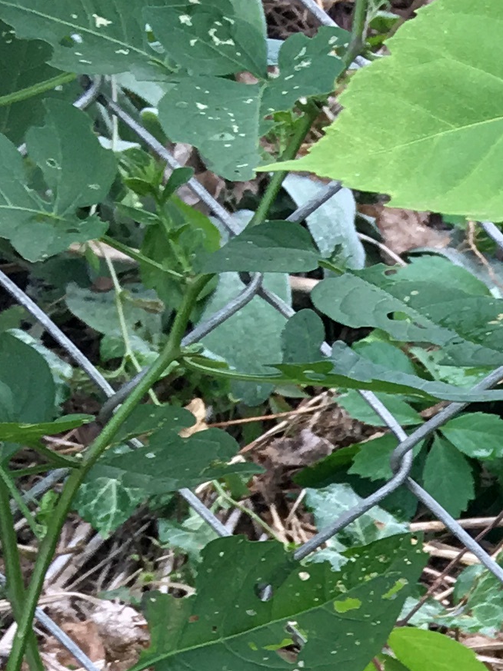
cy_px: 1179
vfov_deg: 13.4
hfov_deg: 10.1
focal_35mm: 134
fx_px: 2598
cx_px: 1076
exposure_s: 1/60
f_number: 2.2
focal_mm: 4.15
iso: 32
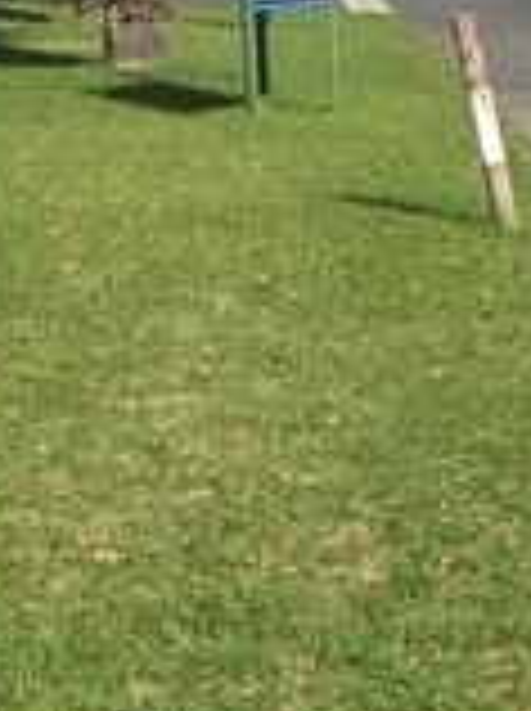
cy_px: 2
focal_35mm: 92
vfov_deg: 20.7
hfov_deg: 13.7
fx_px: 1887
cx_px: 1062
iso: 32
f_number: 2.2
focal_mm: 4.15
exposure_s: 1/2475
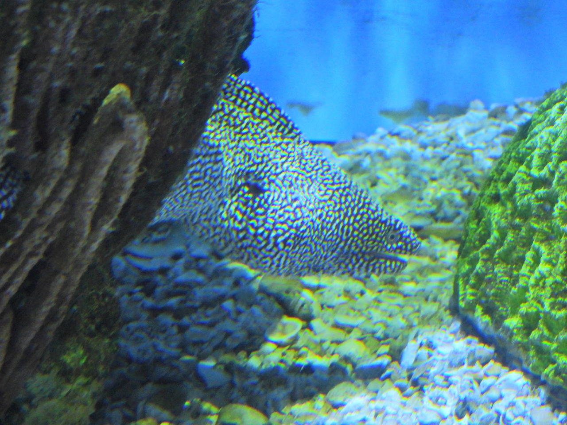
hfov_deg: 18.7
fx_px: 1720
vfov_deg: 14.1
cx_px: 284
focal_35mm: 105
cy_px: 212
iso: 1000
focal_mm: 18.7
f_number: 4
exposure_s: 1/30
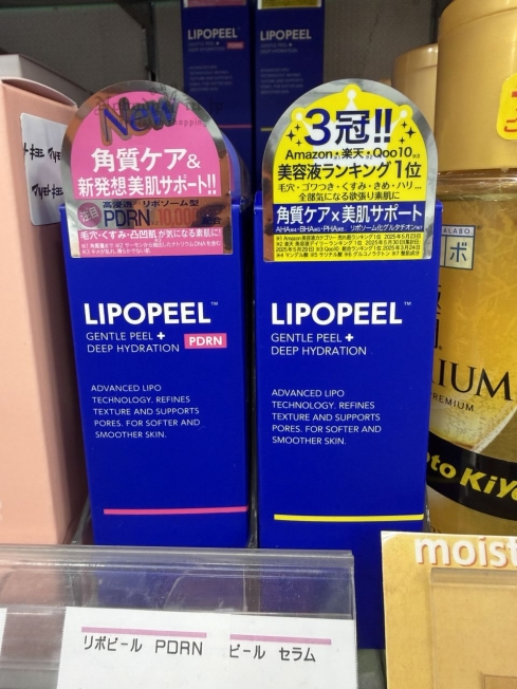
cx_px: 258
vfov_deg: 69.4
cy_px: 344
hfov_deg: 54.9
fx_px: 498
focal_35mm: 25
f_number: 2.2
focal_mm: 2.22
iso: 250
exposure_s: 1/100
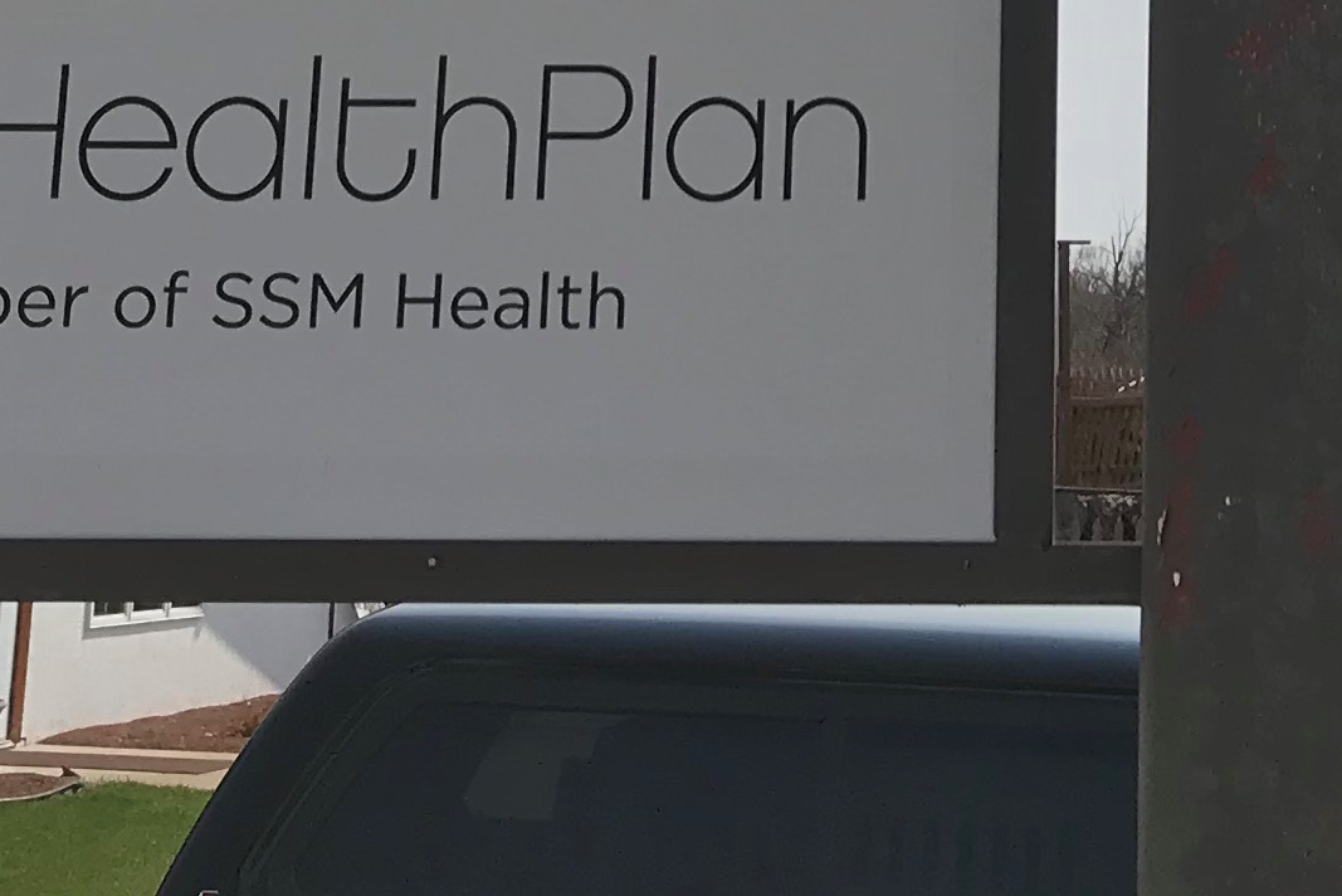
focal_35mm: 110
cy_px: -815
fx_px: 4101
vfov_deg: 11.4
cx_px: 1178
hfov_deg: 18.3
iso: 20
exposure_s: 1/2994
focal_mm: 3.99
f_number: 1.8
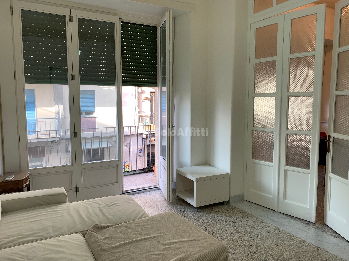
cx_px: 174
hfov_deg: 67.3
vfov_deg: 53.1
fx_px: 262
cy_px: 130
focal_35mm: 26
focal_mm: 4.25
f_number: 1.8
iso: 50
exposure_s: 1/100
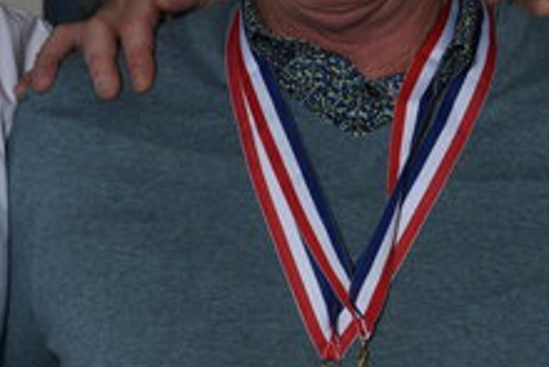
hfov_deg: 7.6
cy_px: 157
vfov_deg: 5.1
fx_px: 4151
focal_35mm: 272
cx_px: 328
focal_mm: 60
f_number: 9
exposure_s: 1/125
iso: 320
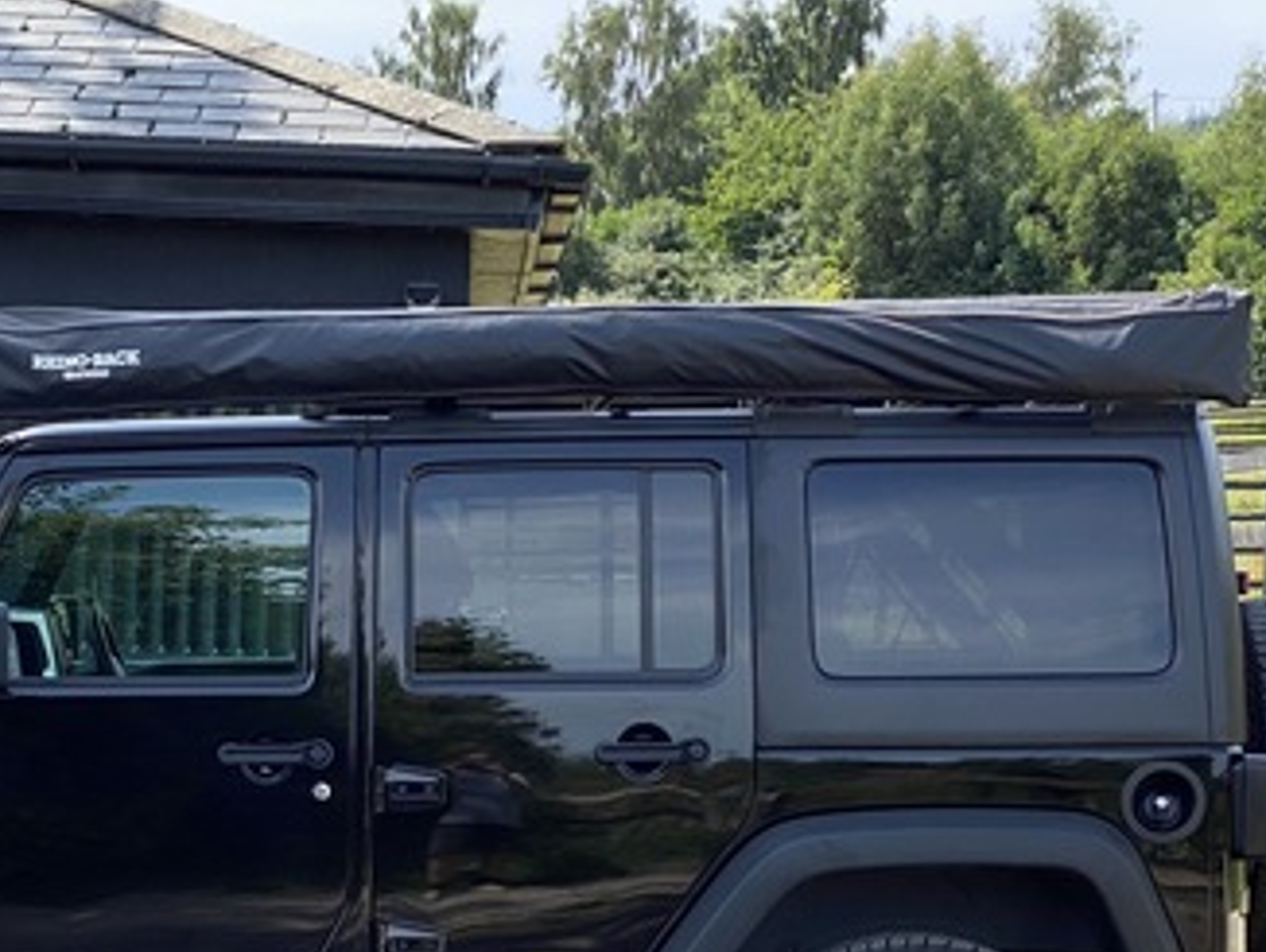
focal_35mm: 102
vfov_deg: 14.3
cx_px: 283
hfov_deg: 19.1
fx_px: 3733
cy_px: 917
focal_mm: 6
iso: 20
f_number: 2
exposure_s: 1/1065
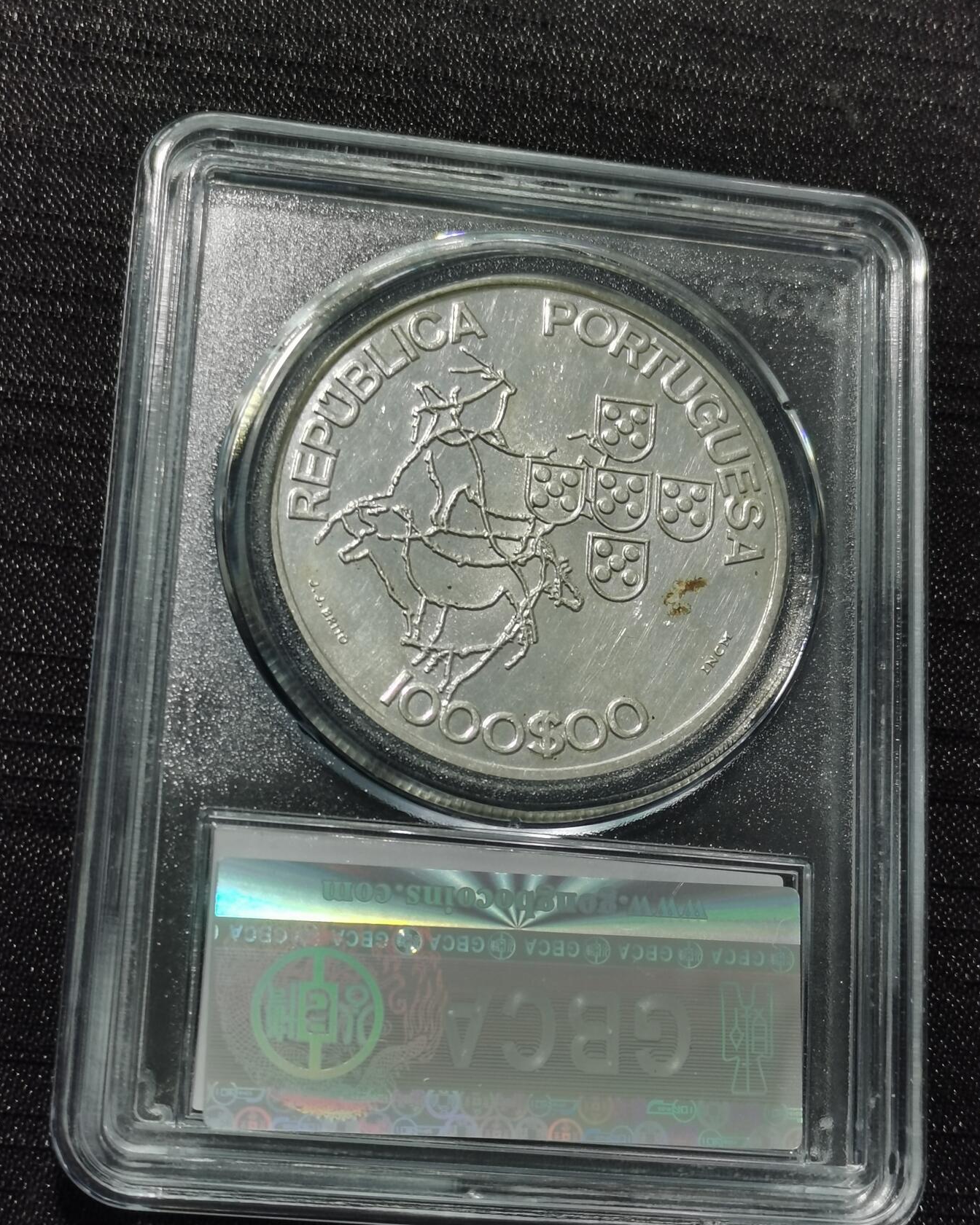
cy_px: 639
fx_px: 2503
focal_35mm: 69
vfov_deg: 27.5
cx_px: 490
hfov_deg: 22.2
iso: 50
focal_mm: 5.58
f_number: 1.8
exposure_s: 1/108
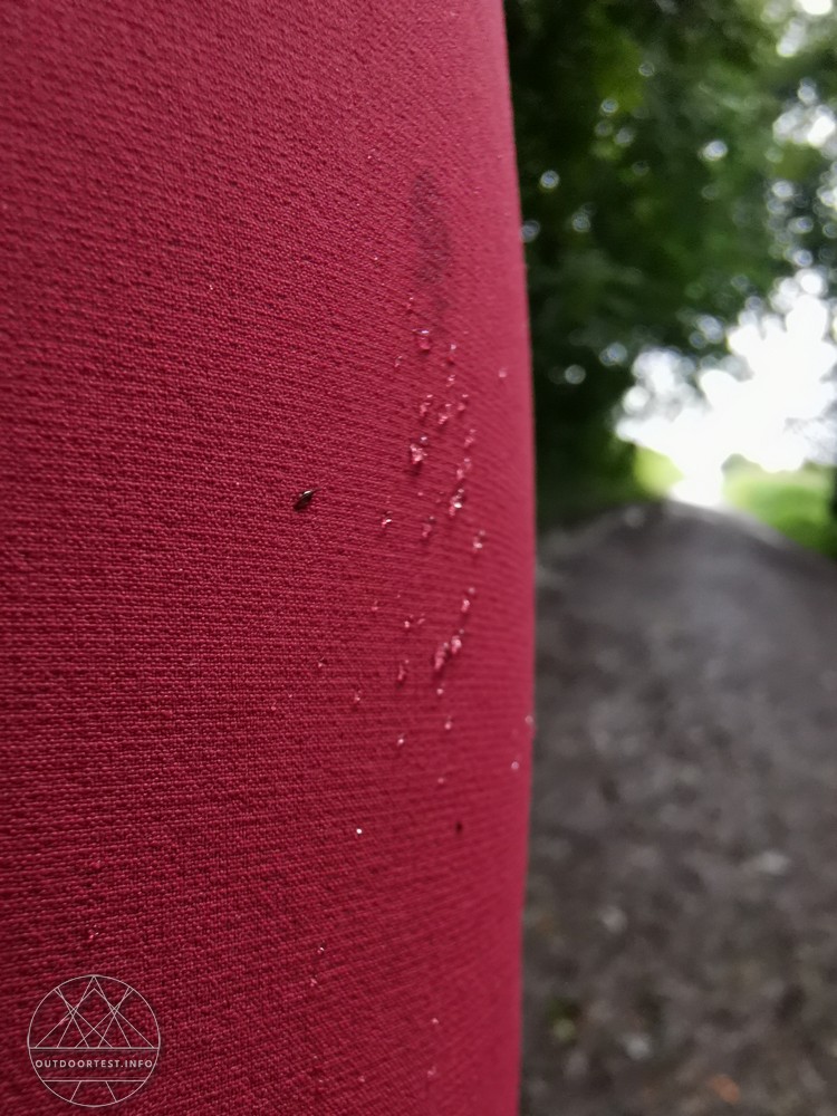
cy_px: 558
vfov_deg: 67.3
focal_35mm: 26
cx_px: 418
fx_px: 838
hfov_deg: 53.1
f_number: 2.2
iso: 250
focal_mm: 2.35
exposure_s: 1/100
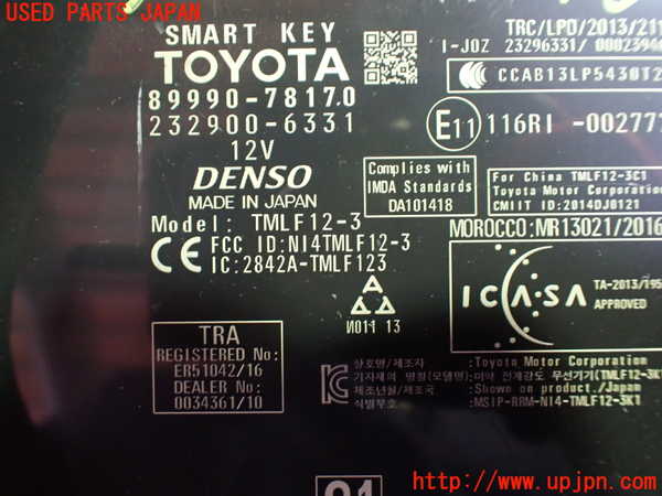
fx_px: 574
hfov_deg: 60.0
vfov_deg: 46.8
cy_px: 248
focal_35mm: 30
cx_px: 331
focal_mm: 5.4
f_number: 2.3
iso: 1000
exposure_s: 1/30
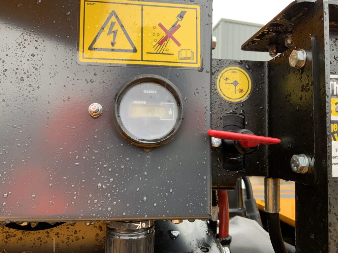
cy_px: 126
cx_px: 169
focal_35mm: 29
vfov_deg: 48.2
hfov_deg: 61.7
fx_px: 283
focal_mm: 3
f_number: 1.8
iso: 50
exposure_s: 1/122
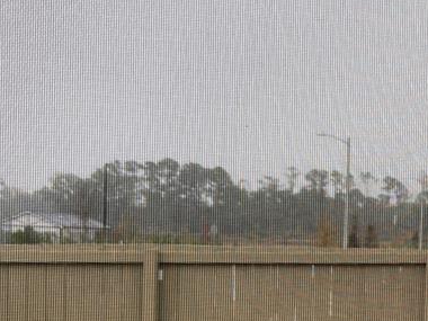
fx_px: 865
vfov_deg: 20.6
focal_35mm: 70
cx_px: 551
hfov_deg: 24.4
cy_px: 279
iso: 32
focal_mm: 4.25
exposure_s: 1/373
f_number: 1.8
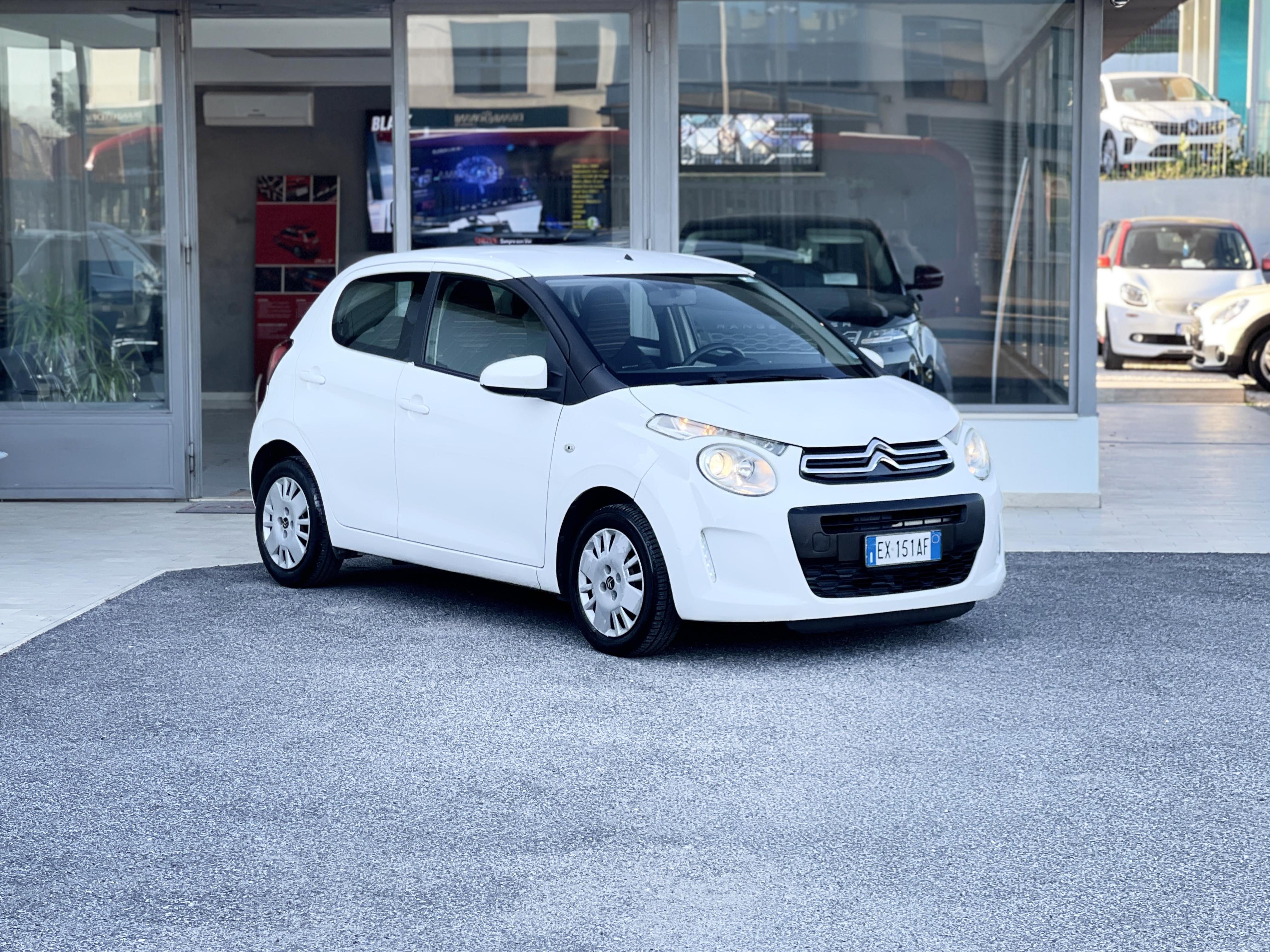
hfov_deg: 30.3
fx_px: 2348
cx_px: 635
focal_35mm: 64
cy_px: 476
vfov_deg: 22.9
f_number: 2.2
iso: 32
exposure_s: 1/121
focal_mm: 7.5
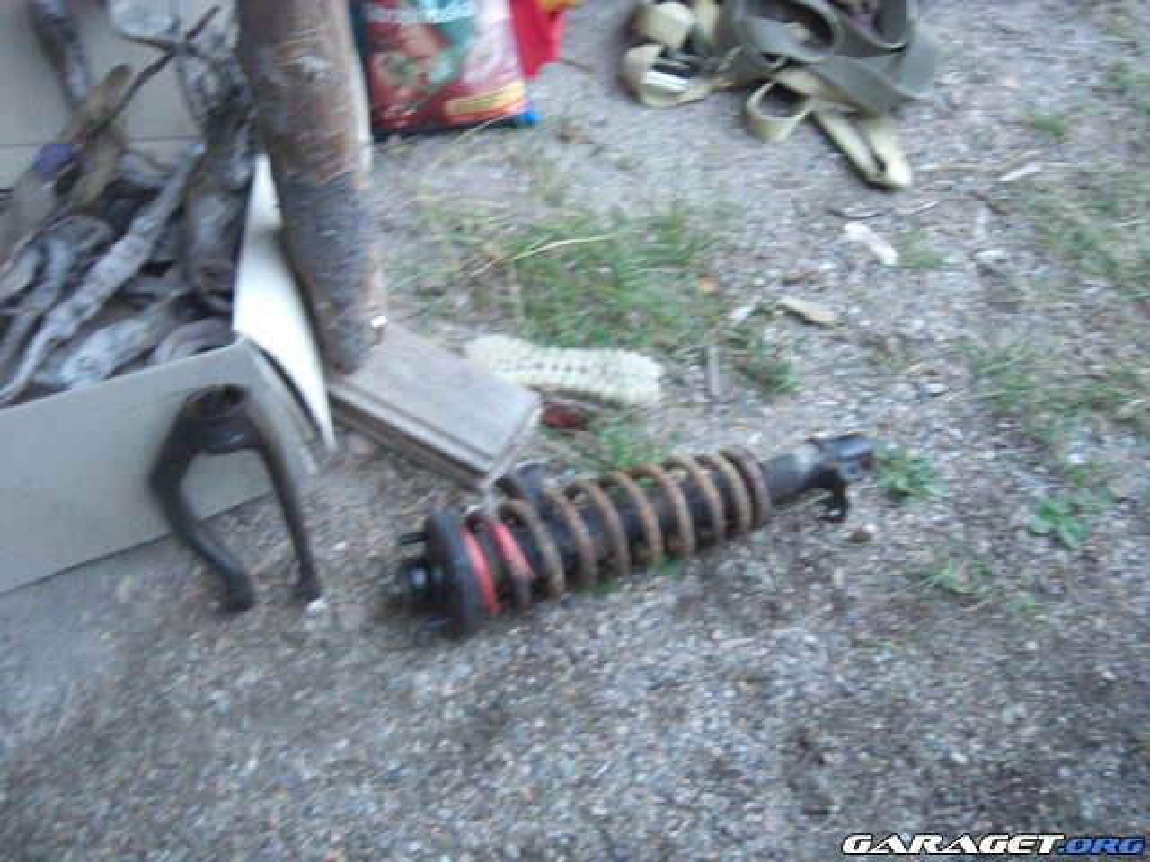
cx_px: 575
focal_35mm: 38
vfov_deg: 37.7
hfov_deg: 49.0
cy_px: 431
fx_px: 1262
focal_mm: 7.9
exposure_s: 1/80
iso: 800
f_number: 2.8
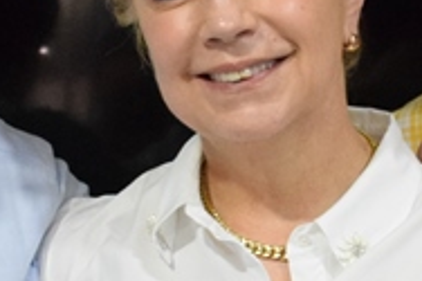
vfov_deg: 7.0
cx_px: 384
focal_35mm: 196
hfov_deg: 10.4
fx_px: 2295
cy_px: 275
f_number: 3.8
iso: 3200
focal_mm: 24
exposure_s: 1/60
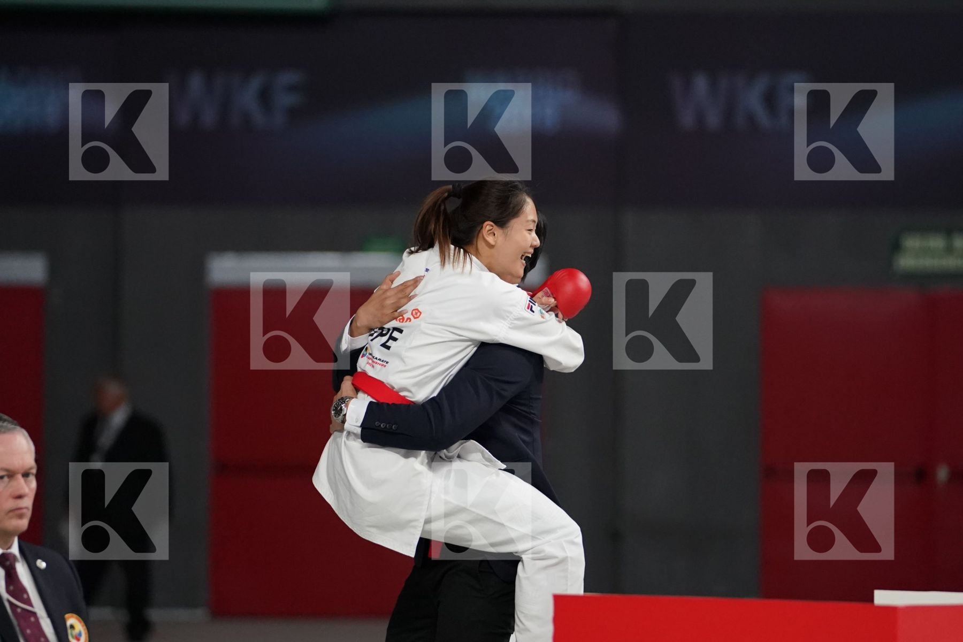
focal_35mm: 261
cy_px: 321
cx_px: 482
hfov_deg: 7.9
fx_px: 6981
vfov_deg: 5.3
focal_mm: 174
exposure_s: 1/1000
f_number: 2.8
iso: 3200
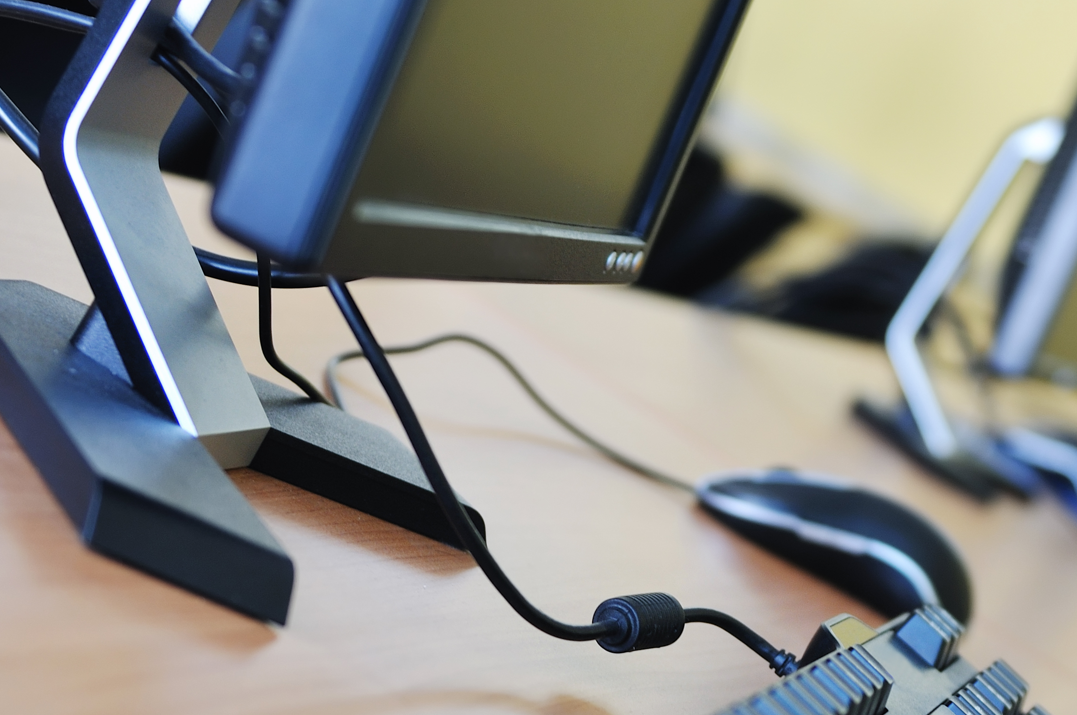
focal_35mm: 98
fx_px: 2926
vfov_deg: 13.9
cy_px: 510
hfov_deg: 20.8
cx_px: 647
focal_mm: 35
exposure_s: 1/40
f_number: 2.8
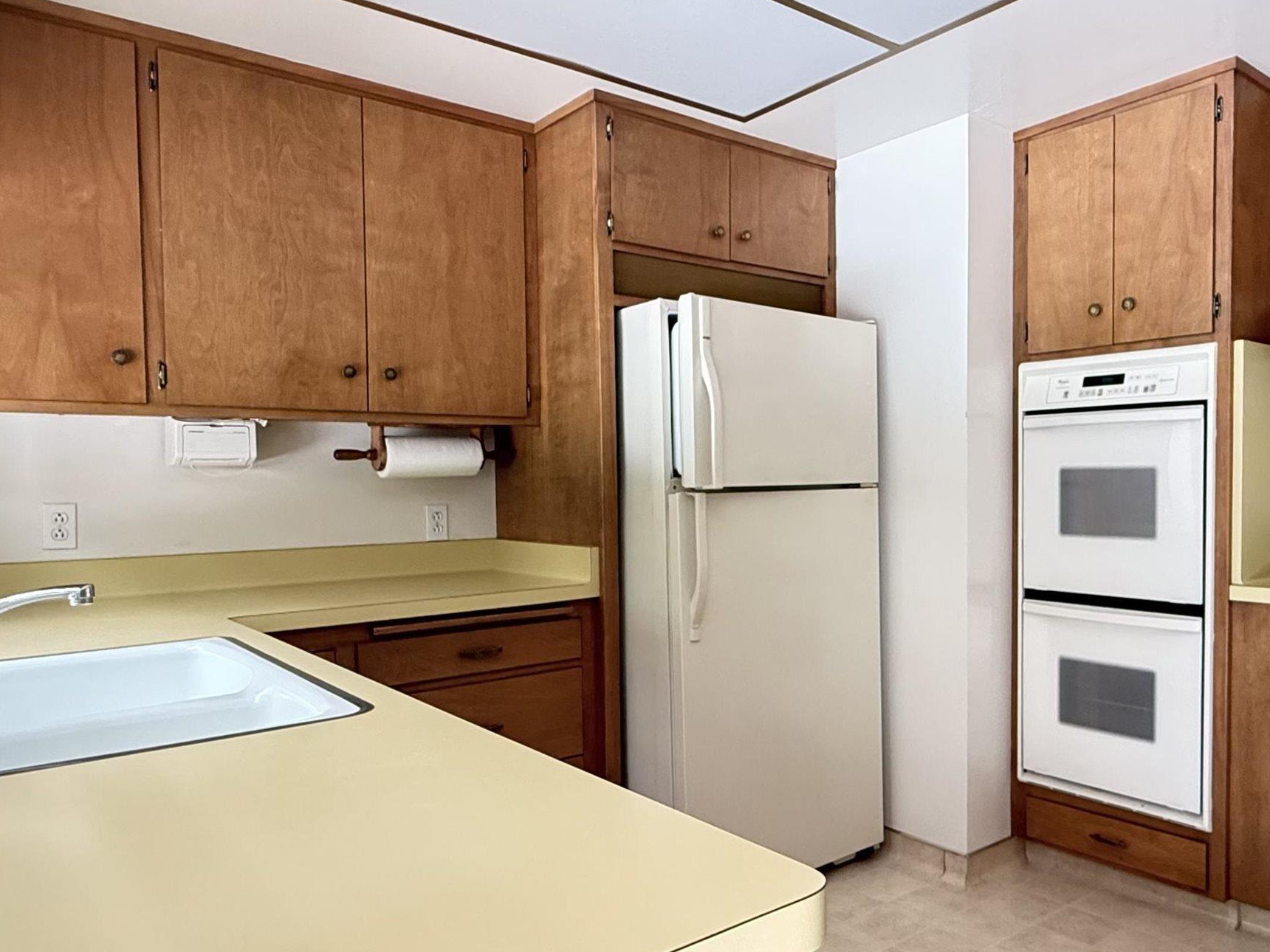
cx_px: 778
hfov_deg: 68.5
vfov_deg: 54.3
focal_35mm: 25
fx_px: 917
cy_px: 595
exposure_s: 1/60
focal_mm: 2.22
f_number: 2.2
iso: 500
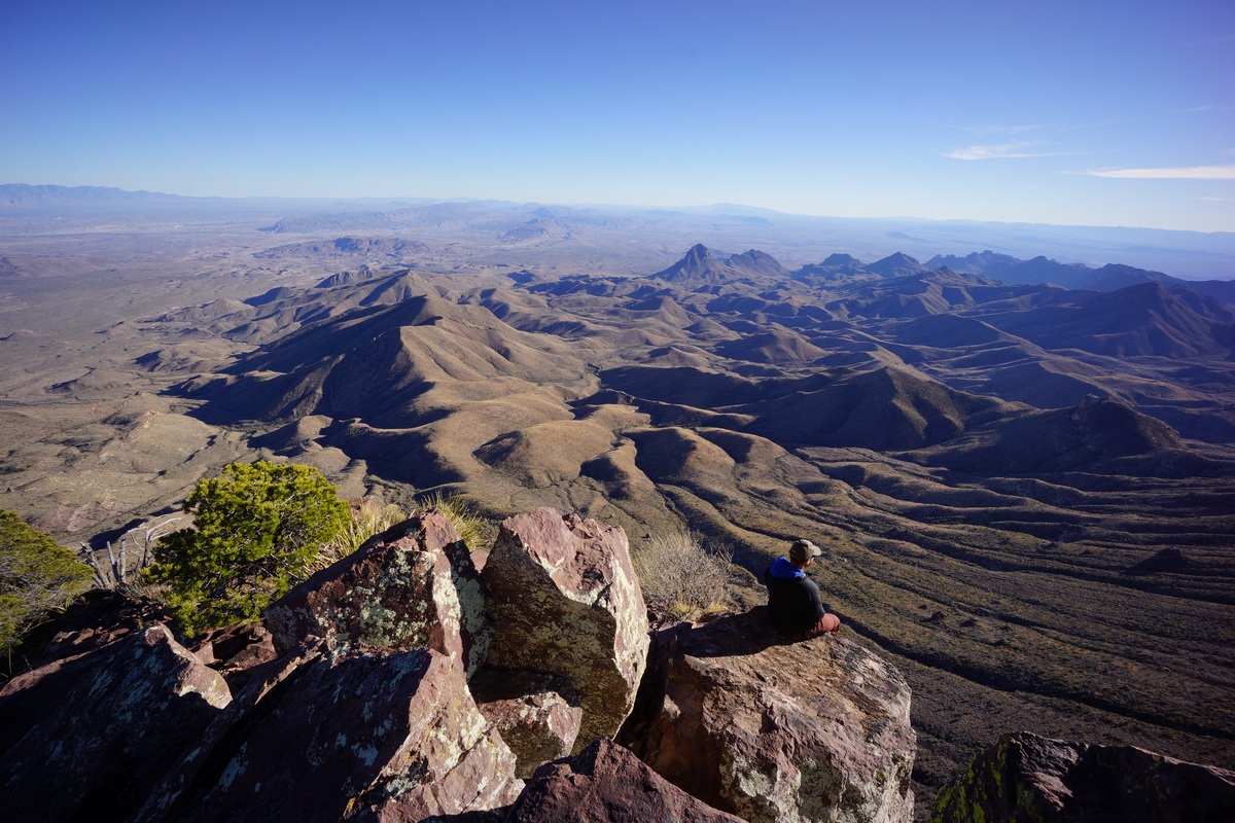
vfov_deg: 77.3
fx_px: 515
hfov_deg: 100.4
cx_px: 618
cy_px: 412
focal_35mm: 15
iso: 100
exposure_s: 1/100
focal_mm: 10
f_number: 11
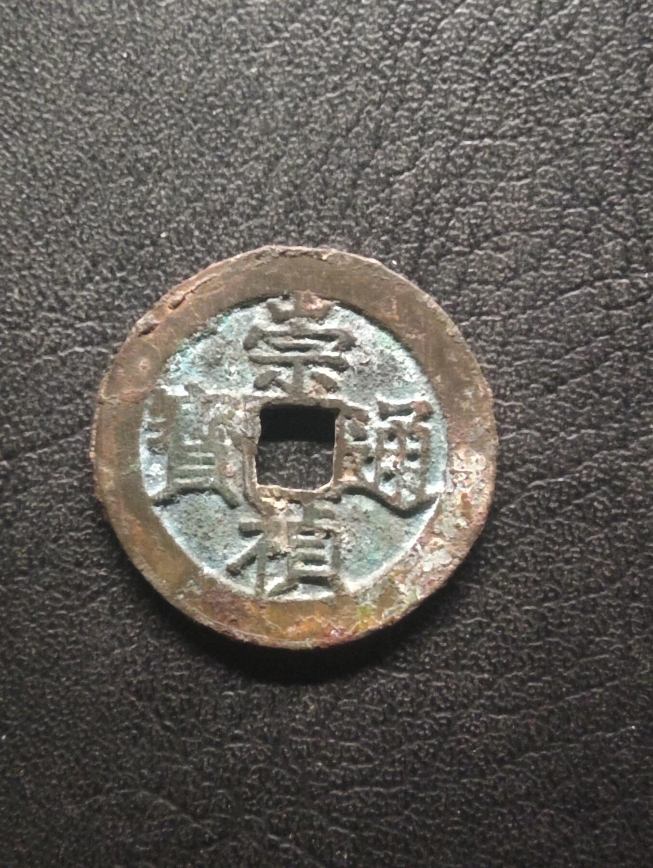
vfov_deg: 38.1
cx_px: 326
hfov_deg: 29.2
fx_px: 1255
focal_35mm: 50
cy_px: 434
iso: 1600
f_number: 2.2
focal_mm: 3.42
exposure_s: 1/20
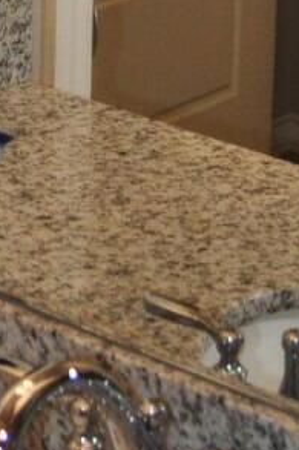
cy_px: -413
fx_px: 2295
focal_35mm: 184
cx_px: -238
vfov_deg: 10.4
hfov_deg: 7.2
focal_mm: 18
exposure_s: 1/125
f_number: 3.5
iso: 400
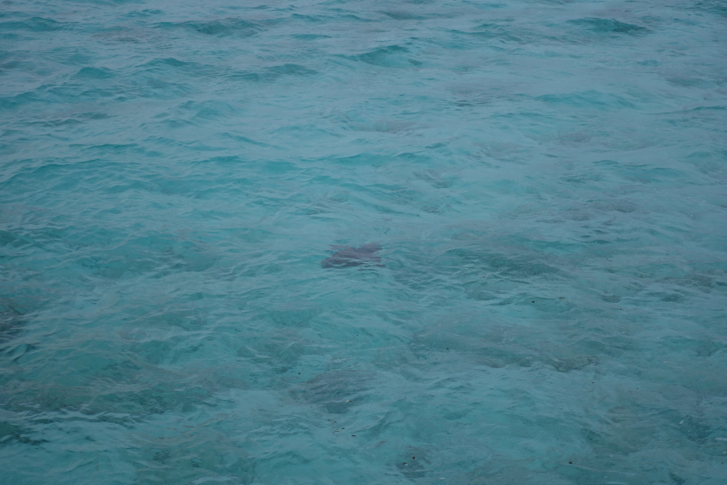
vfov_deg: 19.7
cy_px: 242
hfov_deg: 29.2
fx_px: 1394
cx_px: 364
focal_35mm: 69
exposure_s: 1/80
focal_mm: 25.46
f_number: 2.8
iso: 200
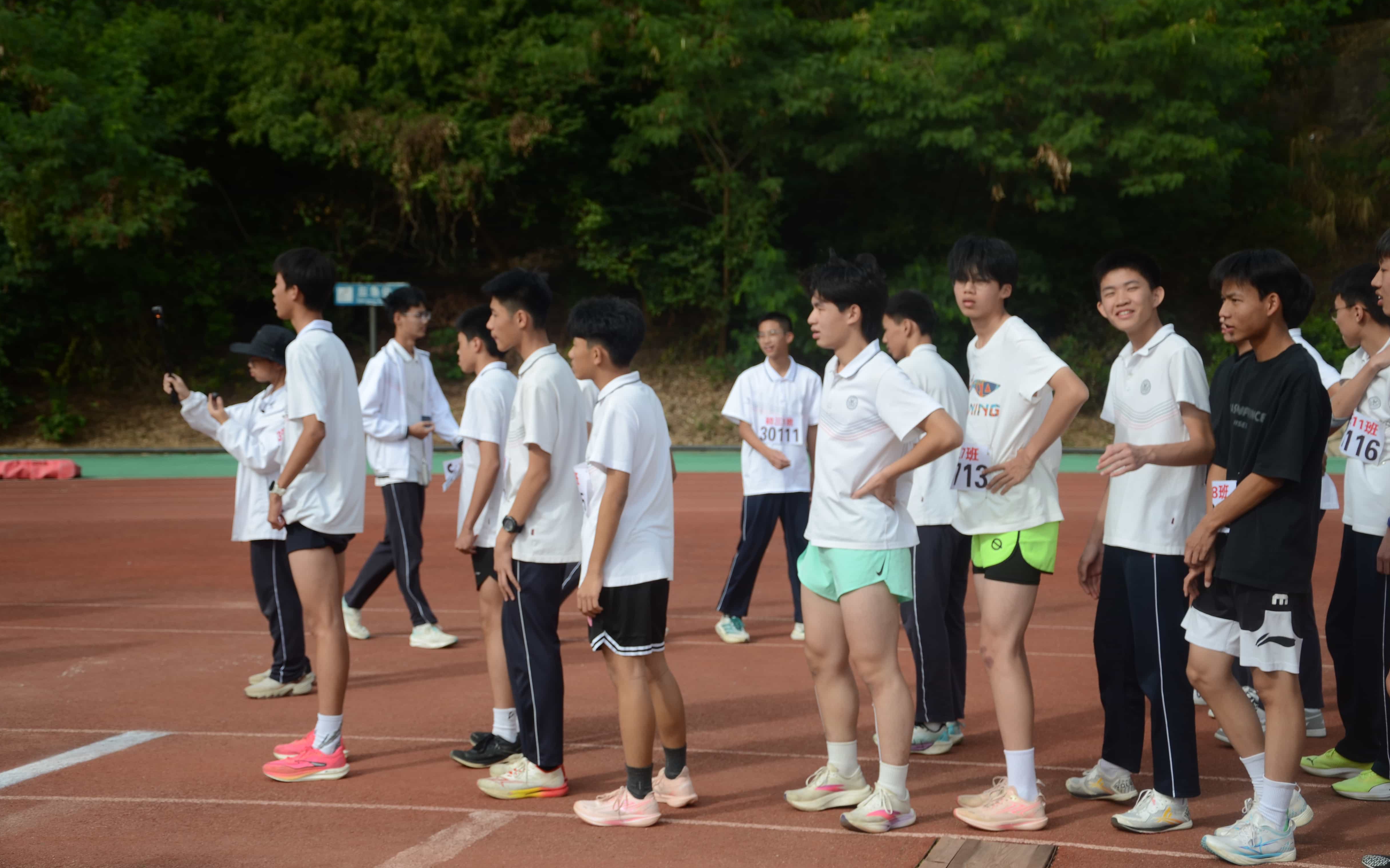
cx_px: 688
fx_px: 2235
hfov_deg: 34.5
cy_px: 405
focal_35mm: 59
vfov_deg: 22.0
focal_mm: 38
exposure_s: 1/640
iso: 100
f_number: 4.5
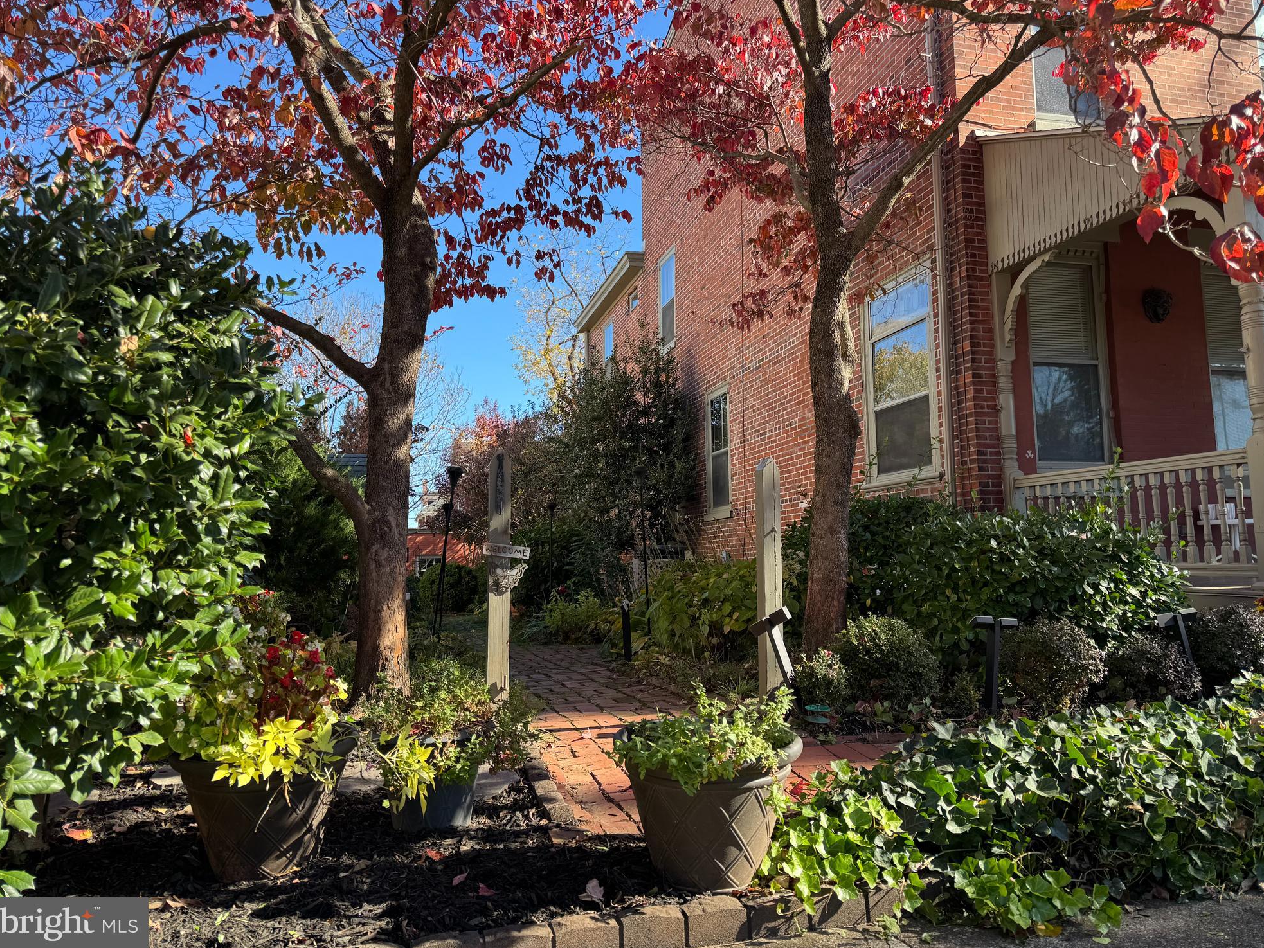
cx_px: 646
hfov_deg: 69.4
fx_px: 913
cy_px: 456
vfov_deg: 54.9
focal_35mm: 25
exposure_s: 1/756
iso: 80
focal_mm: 6.76
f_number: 1.78
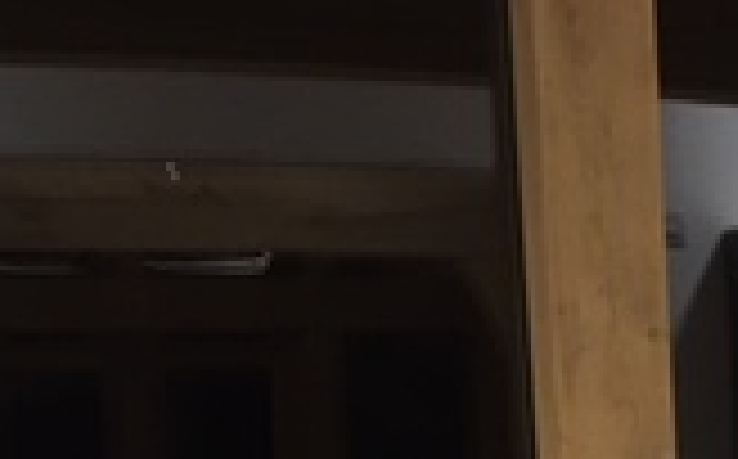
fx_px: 2410
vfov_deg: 9.8
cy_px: 1035
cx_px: 1174
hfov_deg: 15.7
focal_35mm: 120
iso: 200
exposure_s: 1/20
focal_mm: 4.15
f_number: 2.2
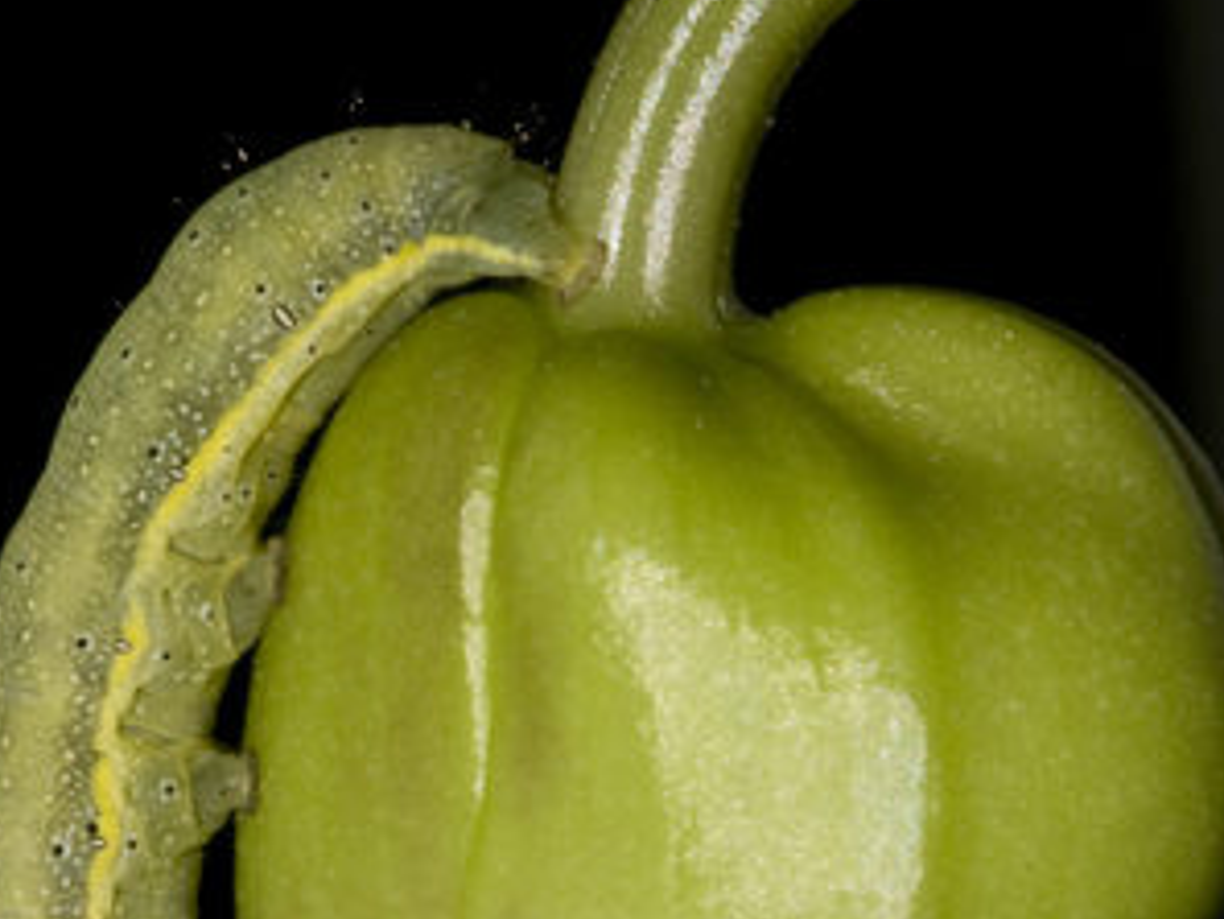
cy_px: 874
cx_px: 626
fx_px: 10788
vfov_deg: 4.9
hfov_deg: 6.5
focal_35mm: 305
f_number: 36
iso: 200
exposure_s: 1/200
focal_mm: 105
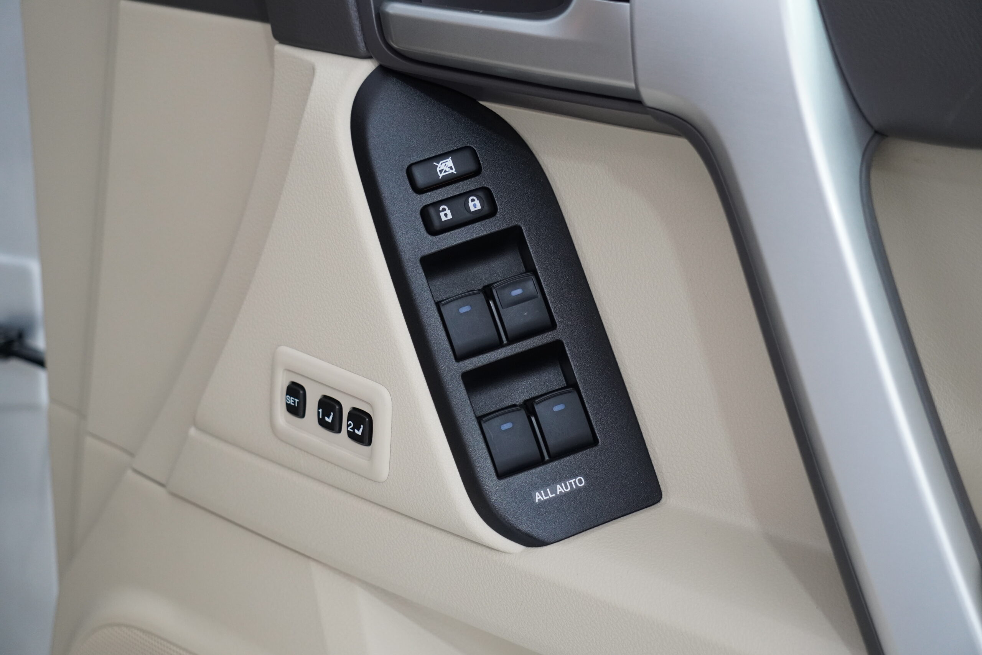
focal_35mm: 82
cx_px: 491
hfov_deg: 24.6
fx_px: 2250
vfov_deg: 16.6
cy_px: 328
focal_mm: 55
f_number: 4.5
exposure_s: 1/30
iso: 1250
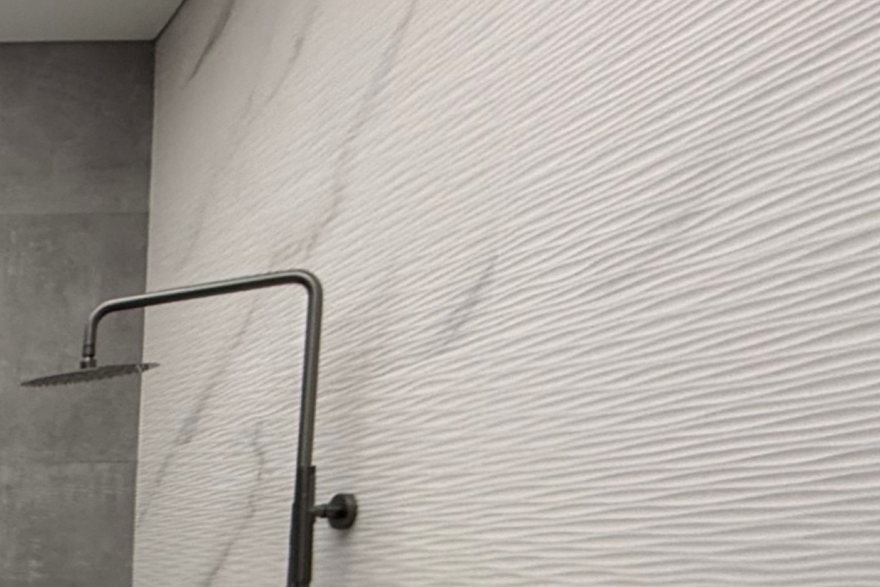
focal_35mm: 41
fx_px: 1002
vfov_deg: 27.9
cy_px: 730
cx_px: -257
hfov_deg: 34.2
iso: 200
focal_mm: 2.22
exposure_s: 1/50
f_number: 2.2
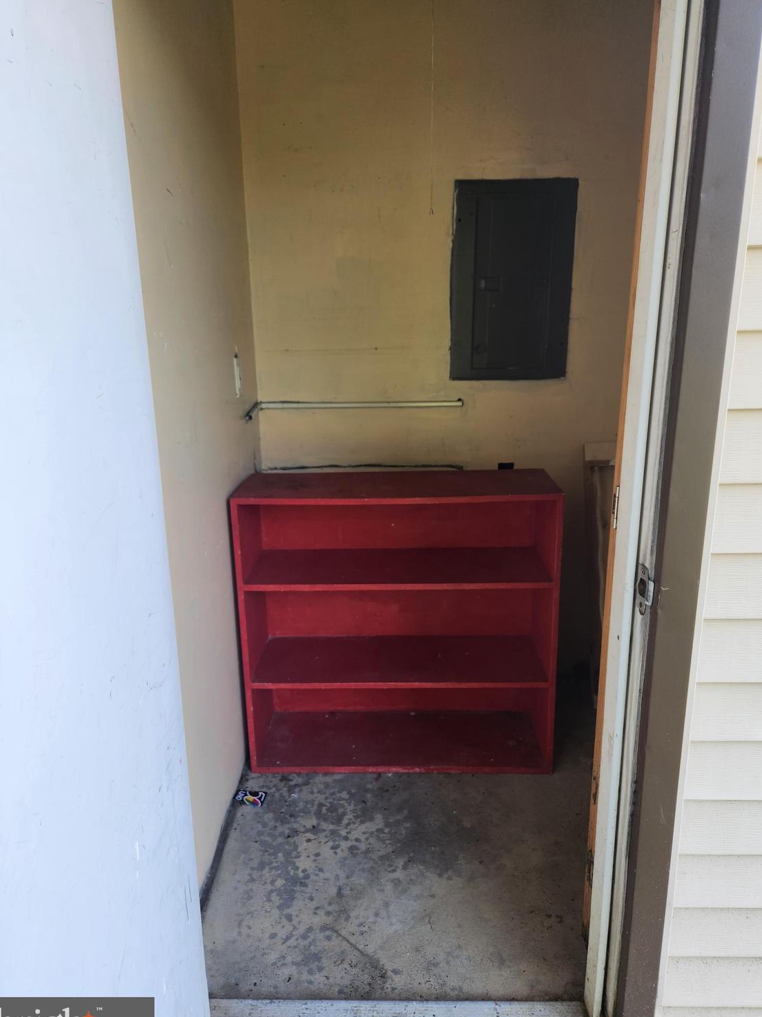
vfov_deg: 71.6
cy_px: 523
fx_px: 704
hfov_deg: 56.8
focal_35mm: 24
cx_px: 380
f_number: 1.8
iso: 40
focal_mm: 5.4
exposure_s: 1/180
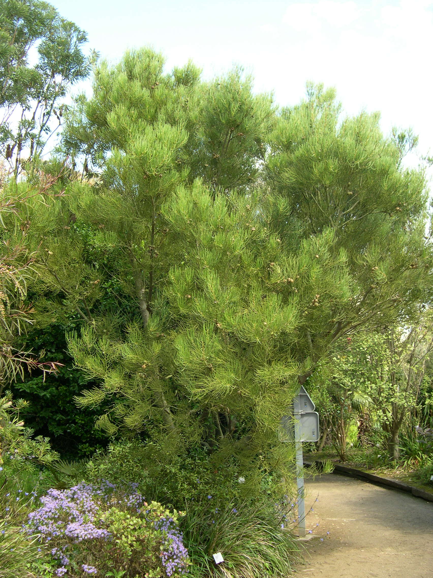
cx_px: 216
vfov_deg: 49.0
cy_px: 289
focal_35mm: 38
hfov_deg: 37.7
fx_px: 634
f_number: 2.8
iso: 100
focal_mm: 8
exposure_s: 1/205
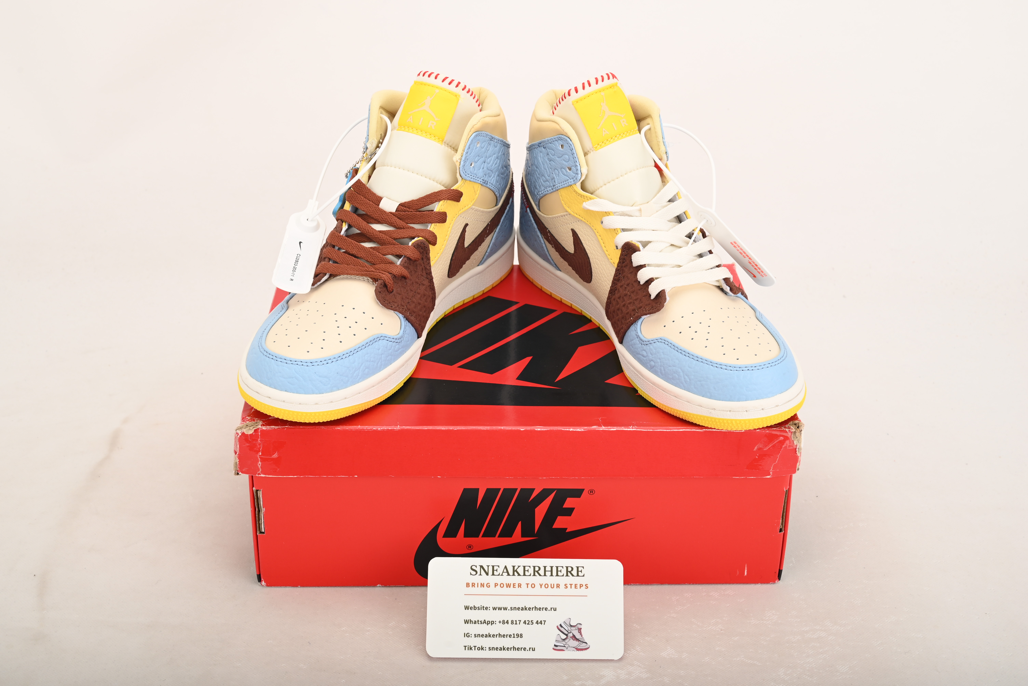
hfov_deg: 43.6
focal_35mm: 45
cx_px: 514
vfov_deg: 29.9
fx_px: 1285
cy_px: 343
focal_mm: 45
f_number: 11
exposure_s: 1/200
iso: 100
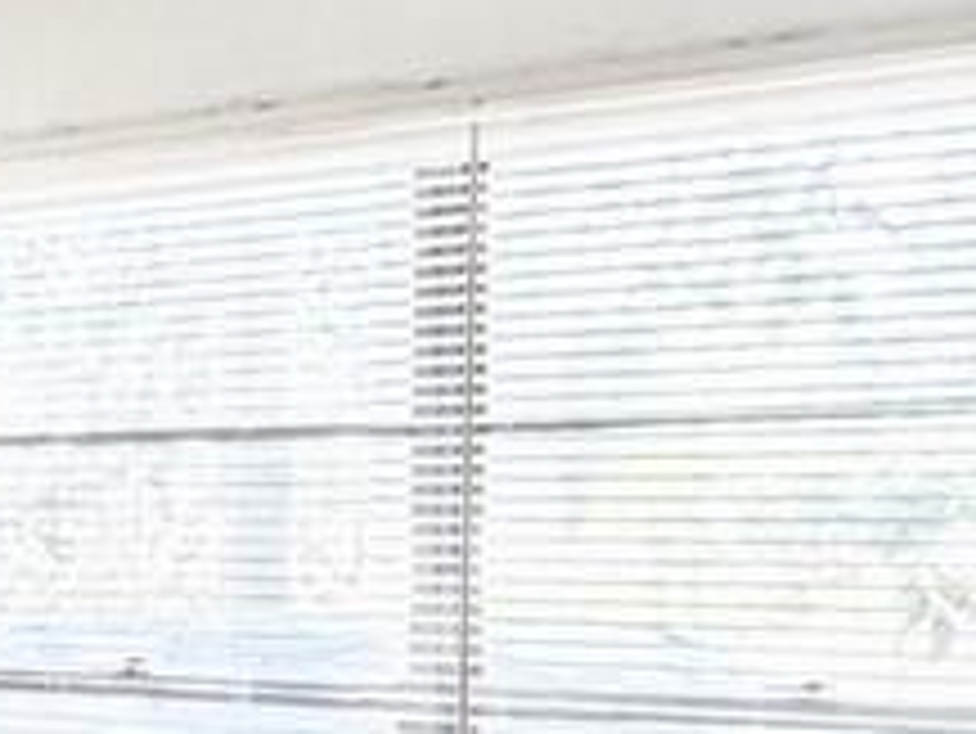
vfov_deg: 14.3
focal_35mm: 103
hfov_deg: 15.8
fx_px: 2906
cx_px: -855
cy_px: 630
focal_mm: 2.22
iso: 320
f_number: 2.2
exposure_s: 1/86
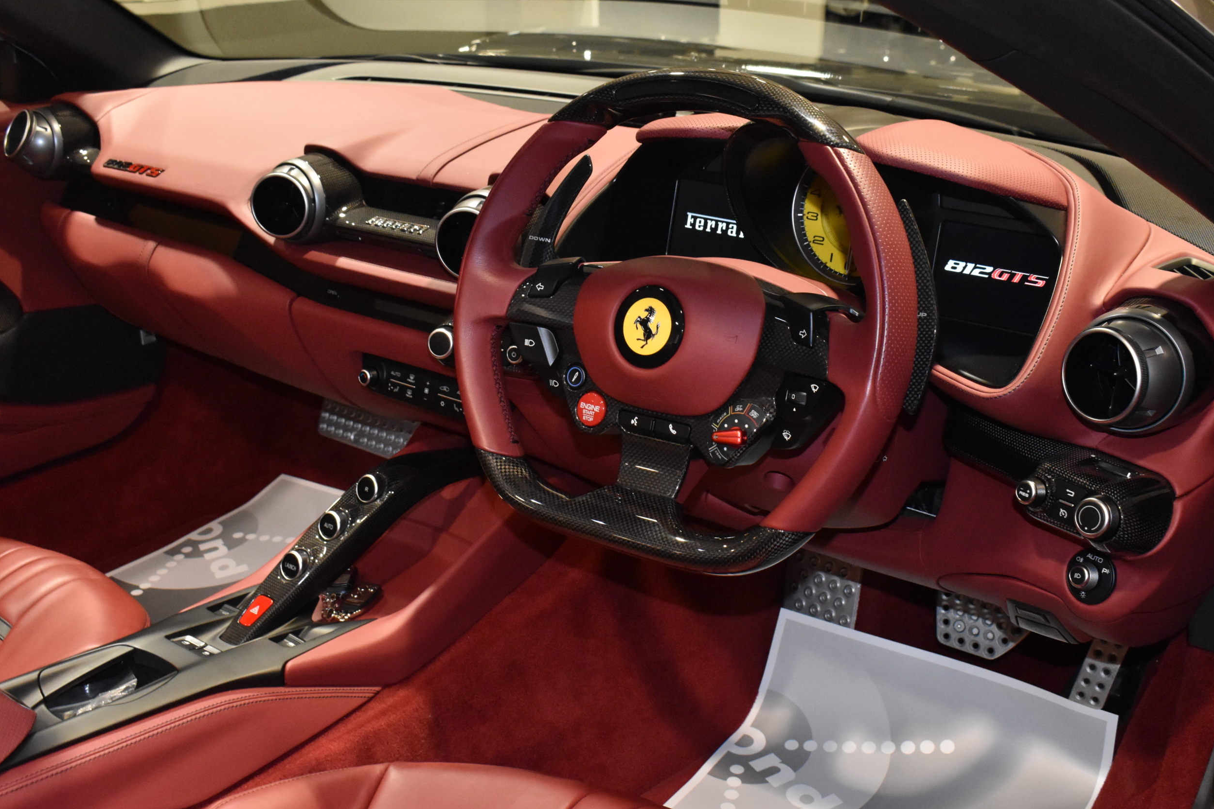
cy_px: 399
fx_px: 1349
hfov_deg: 48.5
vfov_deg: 33.4
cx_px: 622
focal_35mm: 40
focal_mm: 26
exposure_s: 1/60
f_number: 8
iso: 4000
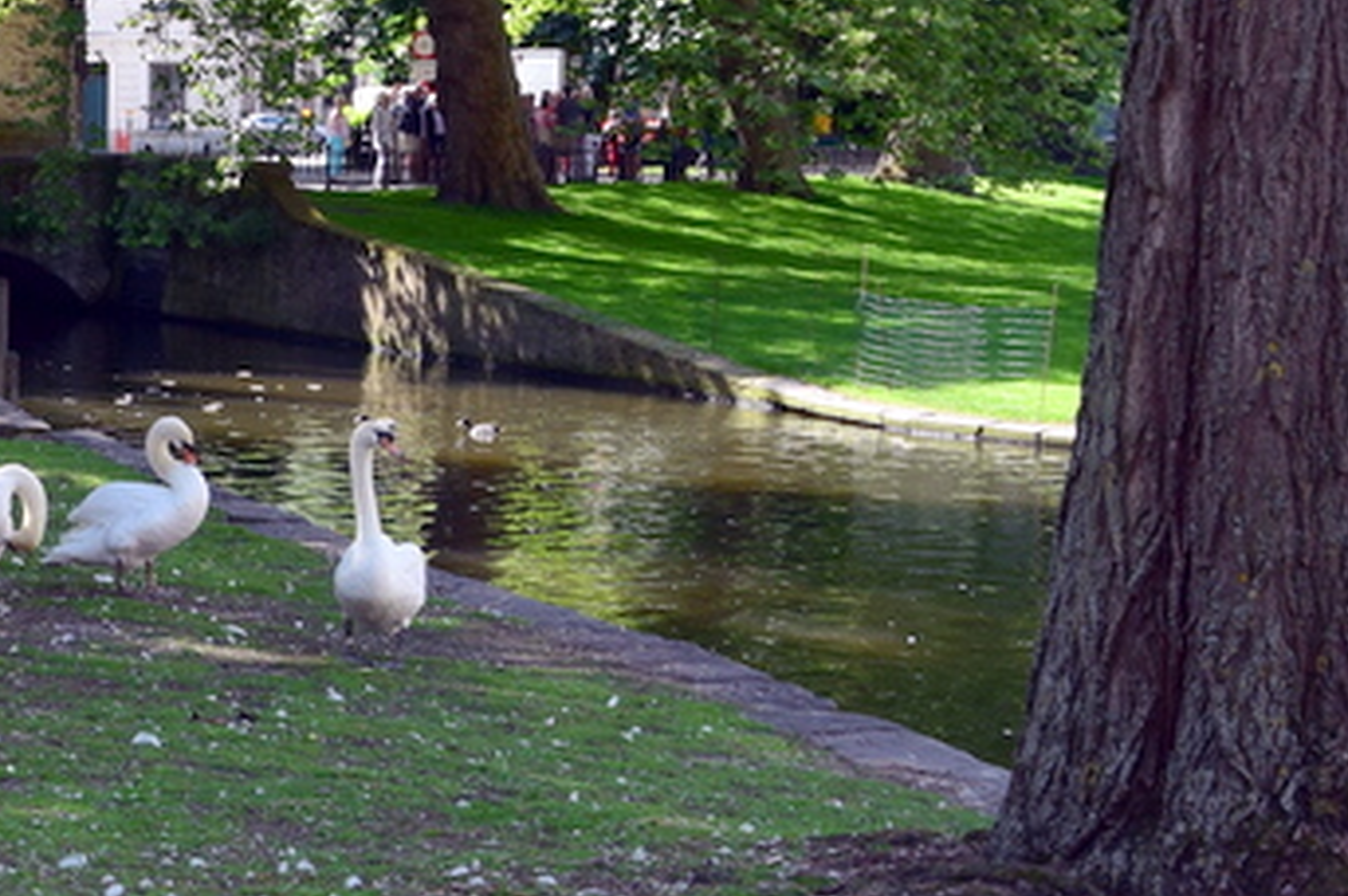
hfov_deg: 31.4
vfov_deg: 21.4
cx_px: 365
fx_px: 2357
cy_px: 601
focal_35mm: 63
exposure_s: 1/30
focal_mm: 18
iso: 125
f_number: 7.1
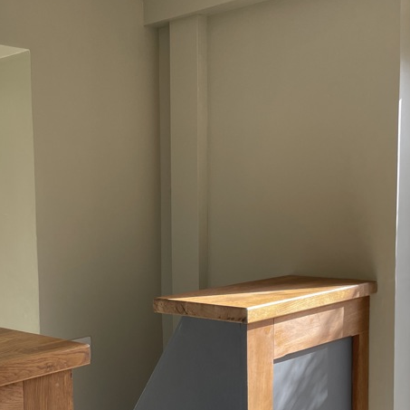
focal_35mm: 52
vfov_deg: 32.5
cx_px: 81
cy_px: 279
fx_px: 697
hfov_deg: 31.9
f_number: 1.6
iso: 32
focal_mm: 4.2
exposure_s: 1/360
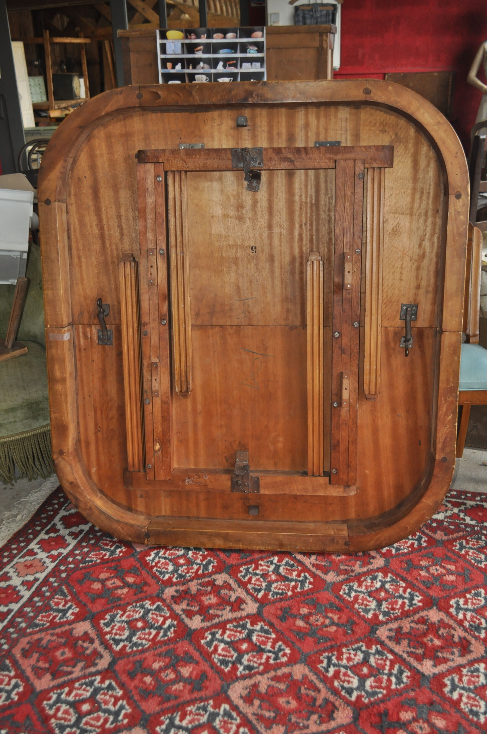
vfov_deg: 53.2
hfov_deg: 36.8
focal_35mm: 36
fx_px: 732
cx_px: 244
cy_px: 367
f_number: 4
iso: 800
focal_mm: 24
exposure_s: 1/60
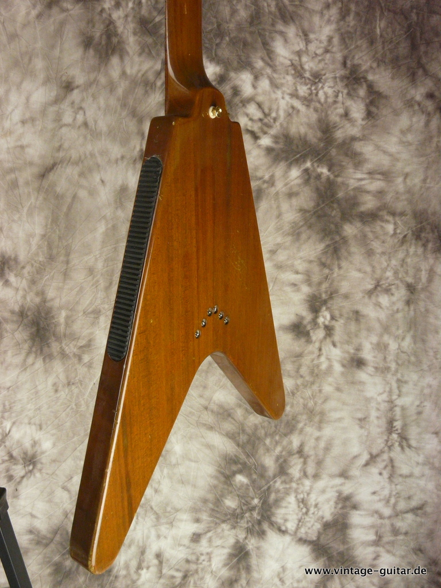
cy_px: 294
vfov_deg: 63.4
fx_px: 476
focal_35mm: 28
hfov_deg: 49.7
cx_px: 220
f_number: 4
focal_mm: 4.6
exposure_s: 1/100
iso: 400
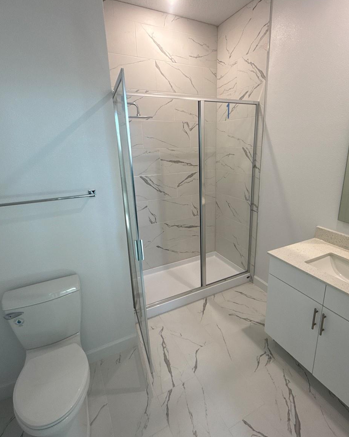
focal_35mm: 19
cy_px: 217
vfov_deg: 83.3
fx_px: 245
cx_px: 193
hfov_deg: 70.7
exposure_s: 1/120
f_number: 2.2
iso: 125
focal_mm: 2.22
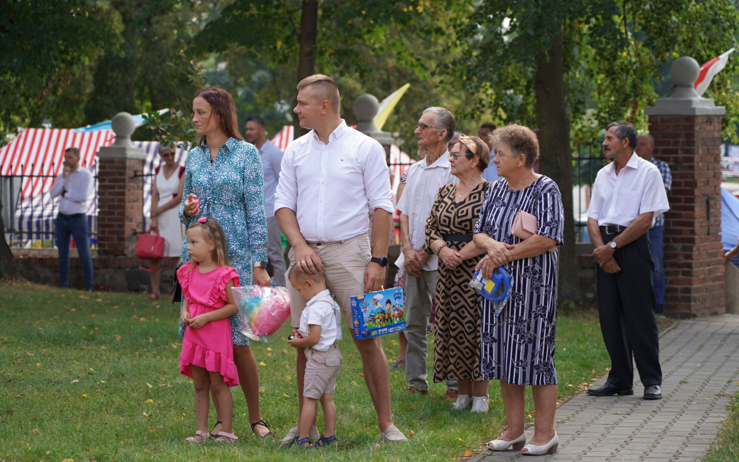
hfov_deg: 19.3
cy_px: 218
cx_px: 369
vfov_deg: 12.1
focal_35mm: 108
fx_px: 2175
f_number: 4
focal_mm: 105
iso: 100
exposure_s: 1/160
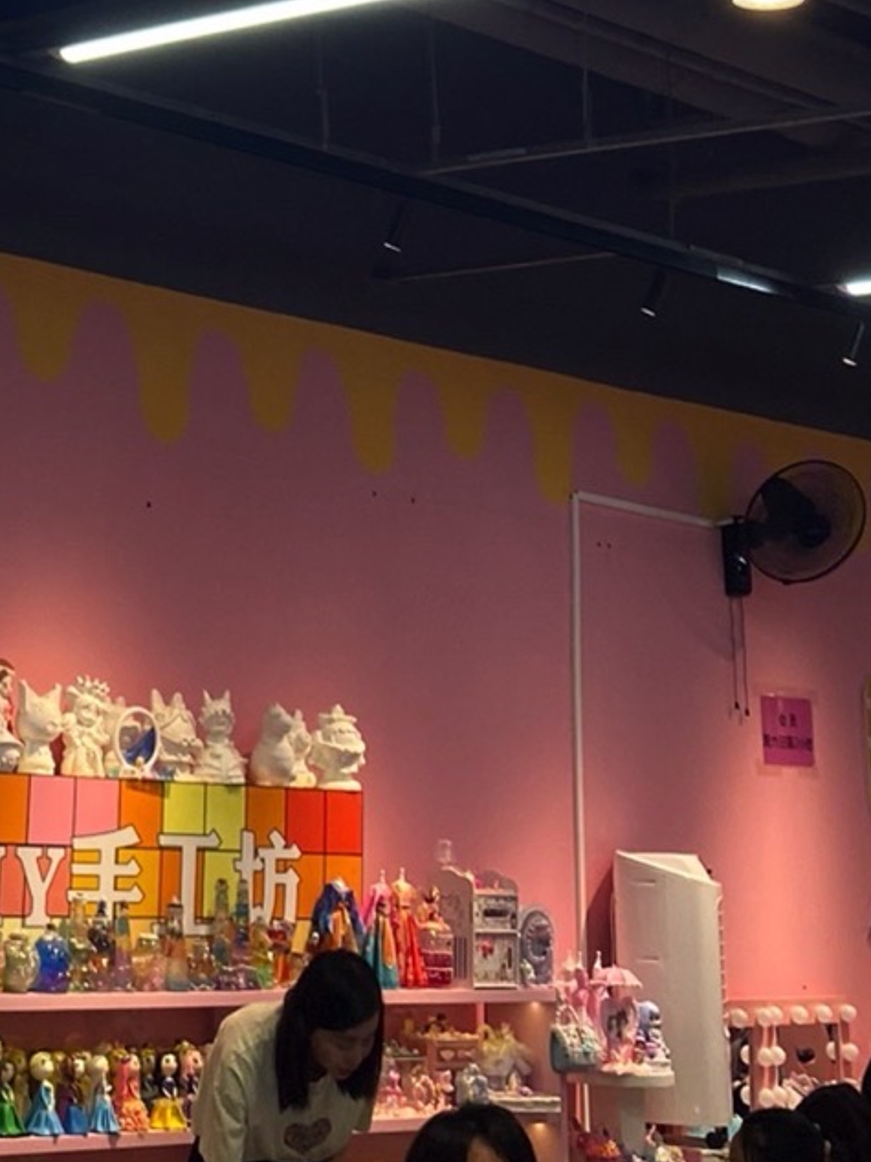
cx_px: 37
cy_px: -389
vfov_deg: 21.0
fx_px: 2820
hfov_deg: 17.2
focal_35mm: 84
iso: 40
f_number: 1.8
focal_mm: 4.25
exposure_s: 1/100
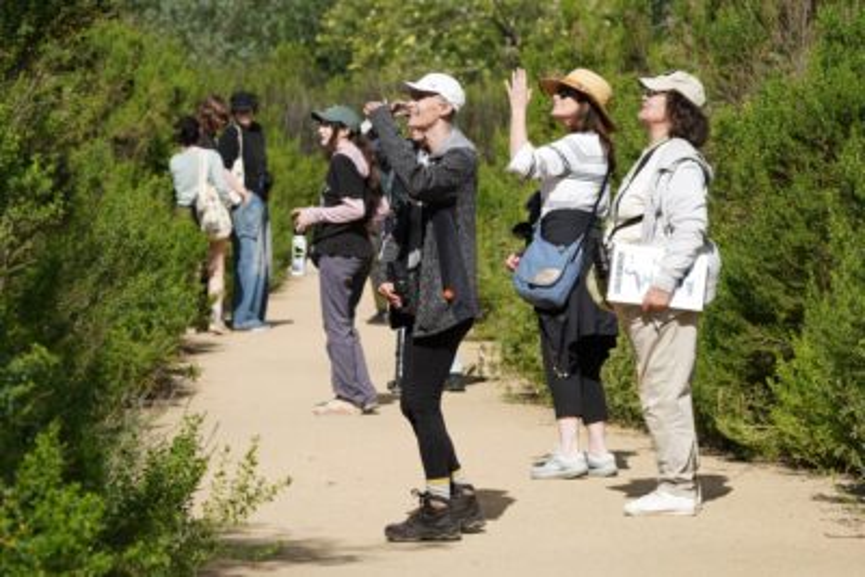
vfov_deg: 6.9
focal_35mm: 200
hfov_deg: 10.3
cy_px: 288
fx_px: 4807
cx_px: 432
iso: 640
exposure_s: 1/1250
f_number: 10
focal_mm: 200
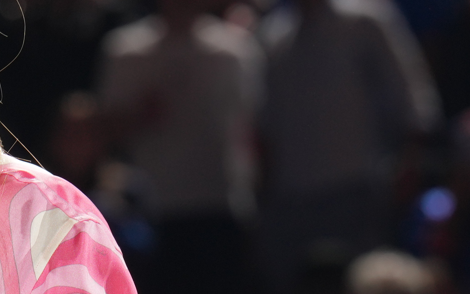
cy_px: 218
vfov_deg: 1.7
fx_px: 9657
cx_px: -249
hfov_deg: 2.8
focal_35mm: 754
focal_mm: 157
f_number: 7.1
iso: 400
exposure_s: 1/400
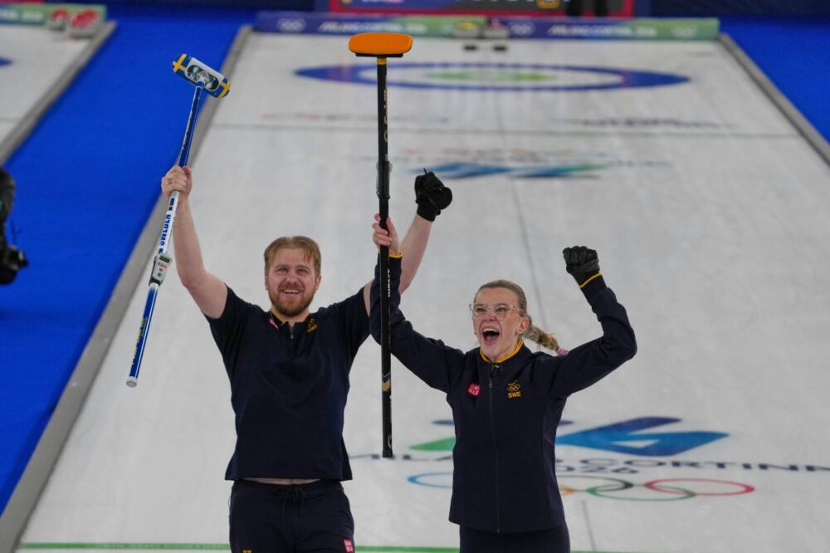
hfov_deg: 8.5
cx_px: 415
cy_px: 276
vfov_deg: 5.7
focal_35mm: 241
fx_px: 5554
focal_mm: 241
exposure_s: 1/1600
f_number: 6.3
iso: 1600
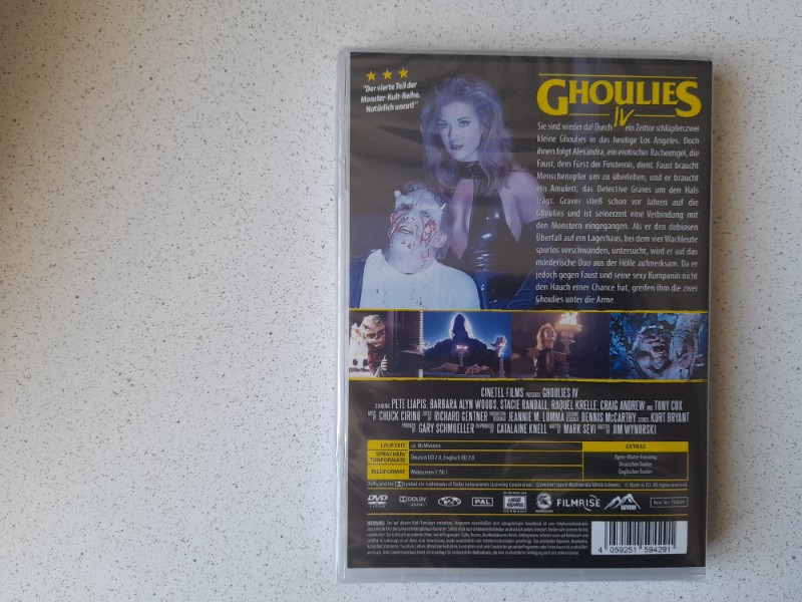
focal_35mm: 25
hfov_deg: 69.4
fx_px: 579
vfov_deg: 54.9
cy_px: 301
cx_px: 401
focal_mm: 4.6
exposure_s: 1/50
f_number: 2
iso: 160
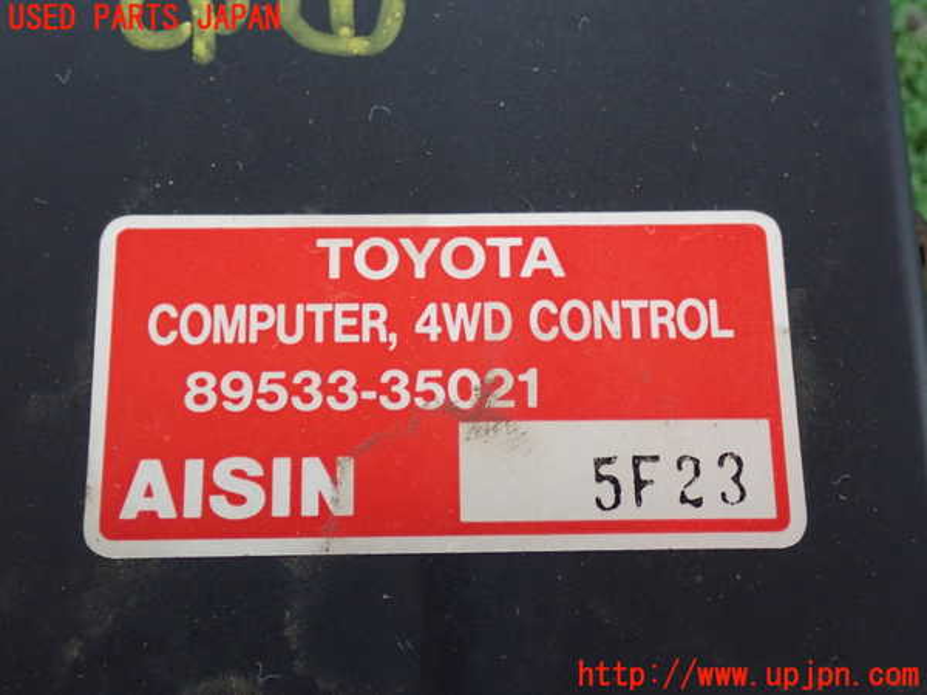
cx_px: 464
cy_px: 348
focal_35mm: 50
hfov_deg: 38.2
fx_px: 1339
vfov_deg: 29.1
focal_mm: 9.01
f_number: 3.2
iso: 800
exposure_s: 1/25
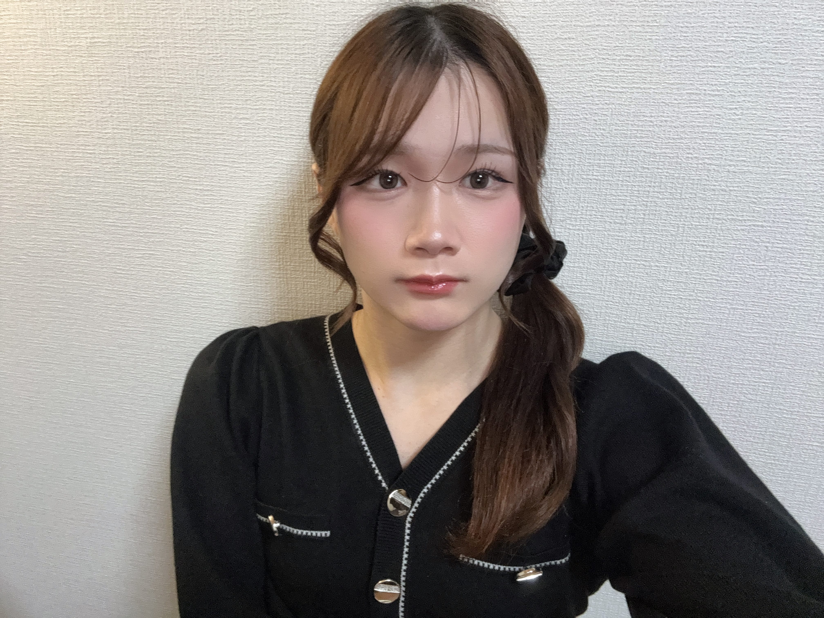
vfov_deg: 58.9
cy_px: 309
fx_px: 547
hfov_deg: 73.9
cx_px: 412
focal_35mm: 23
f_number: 1.9
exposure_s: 1/51
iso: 160
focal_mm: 2.69
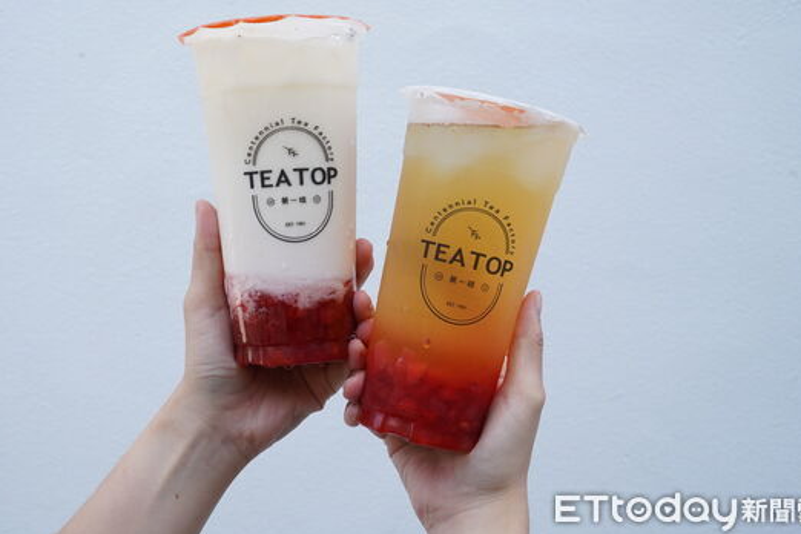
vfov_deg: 25.0
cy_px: 233
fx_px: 1201
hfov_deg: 36.9
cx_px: 374
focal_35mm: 54
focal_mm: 47
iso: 3200
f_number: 13
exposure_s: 1/640
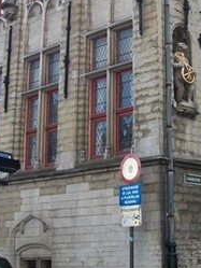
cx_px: 159
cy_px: 26
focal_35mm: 77
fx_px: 596
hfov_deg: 19.0
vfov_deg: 24.6
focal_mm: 5.7
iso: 80
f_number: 2.9
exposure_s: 1/320
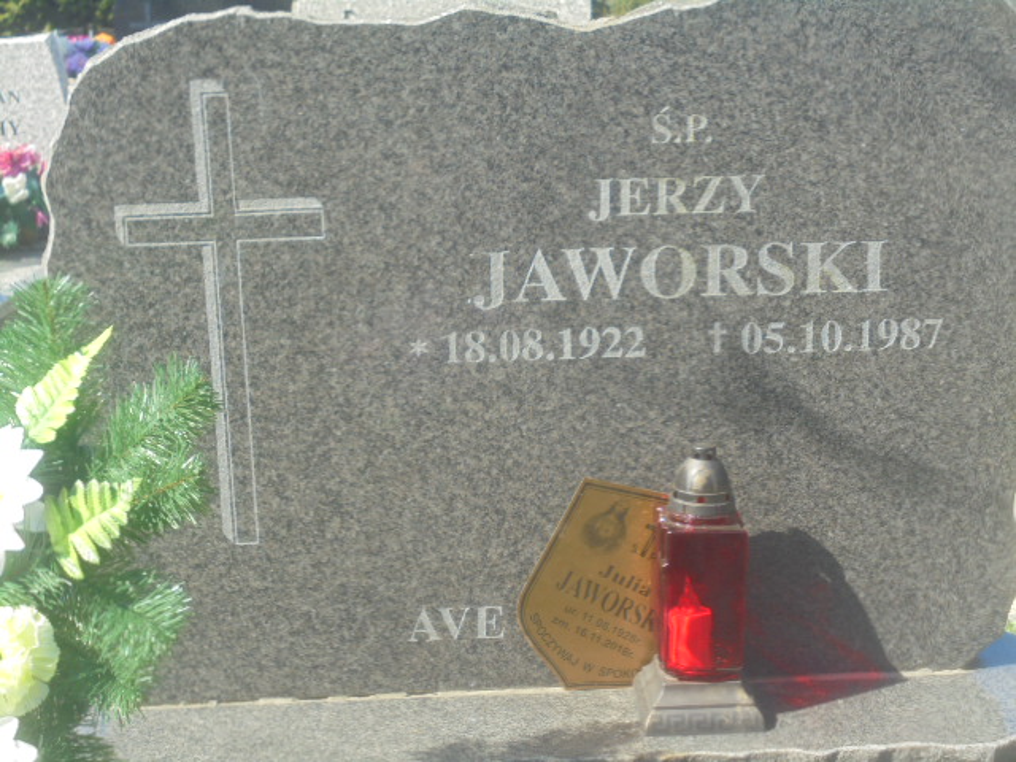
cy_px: 381
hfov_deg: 34.3
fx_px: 1644
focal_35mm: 56
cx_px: 508
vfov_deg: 26.1
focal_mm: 10.1
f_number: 5.2
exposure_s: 1/160
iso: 100
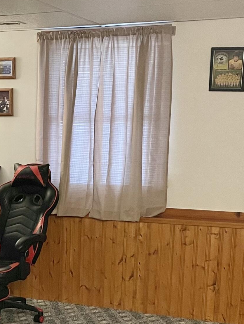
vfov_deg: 27.1
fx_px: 658
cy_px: 273
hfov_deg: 20.8
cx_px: 56
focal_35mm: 70
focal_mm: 4.2
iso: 640
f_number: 1.6
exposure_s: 1/30
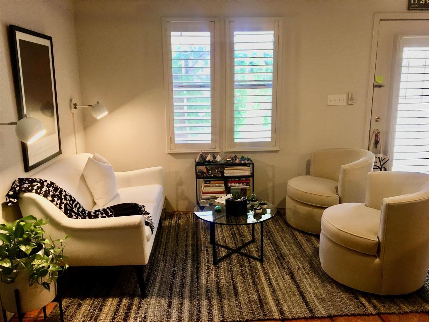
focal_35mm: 29
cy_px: 161
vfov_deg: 48.2
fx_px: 359
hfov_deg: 61.7
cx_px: 214
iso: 40
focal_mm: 4.15
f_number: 2.2
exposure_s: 1/30
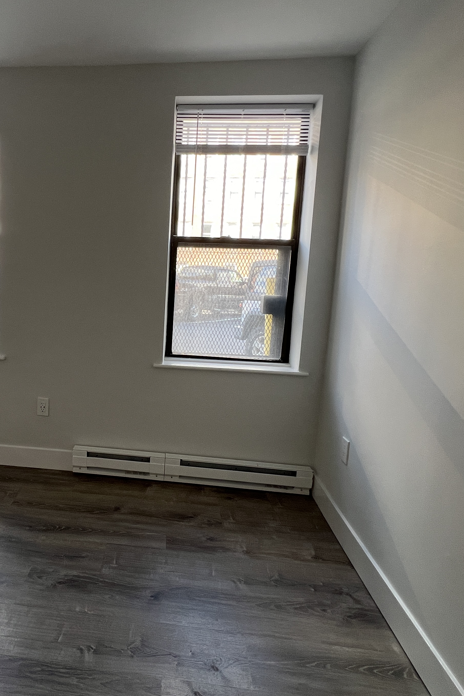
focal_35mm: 20
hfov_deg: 59.3
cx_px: 127
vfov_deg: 84.0
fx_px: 387
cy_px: 336
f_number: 1.8
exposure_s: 1/99
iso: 64
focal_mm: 1.57
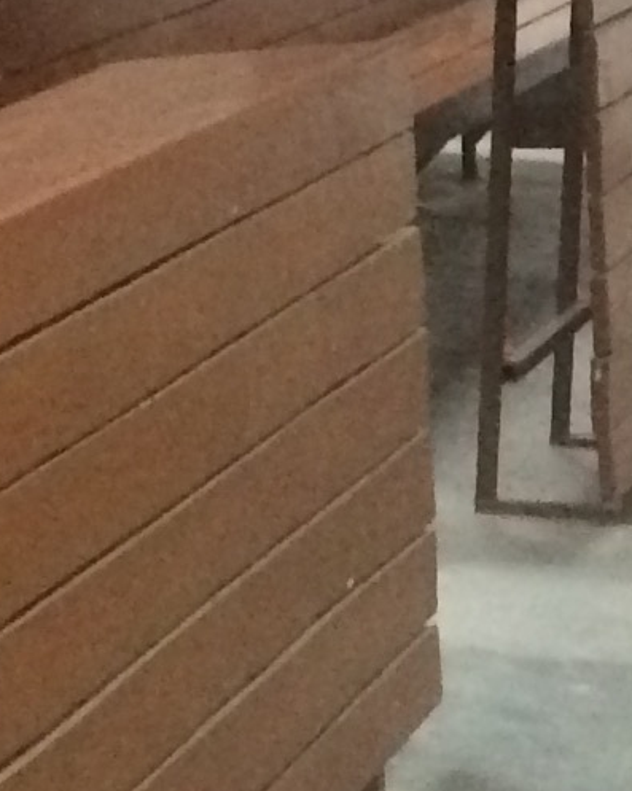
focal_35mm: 186
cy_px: 181
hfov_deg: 8.1
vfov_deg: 10.4
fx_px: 4353
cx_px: 919
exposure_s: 1/33
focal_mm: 4.15
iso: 320
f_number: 2.2
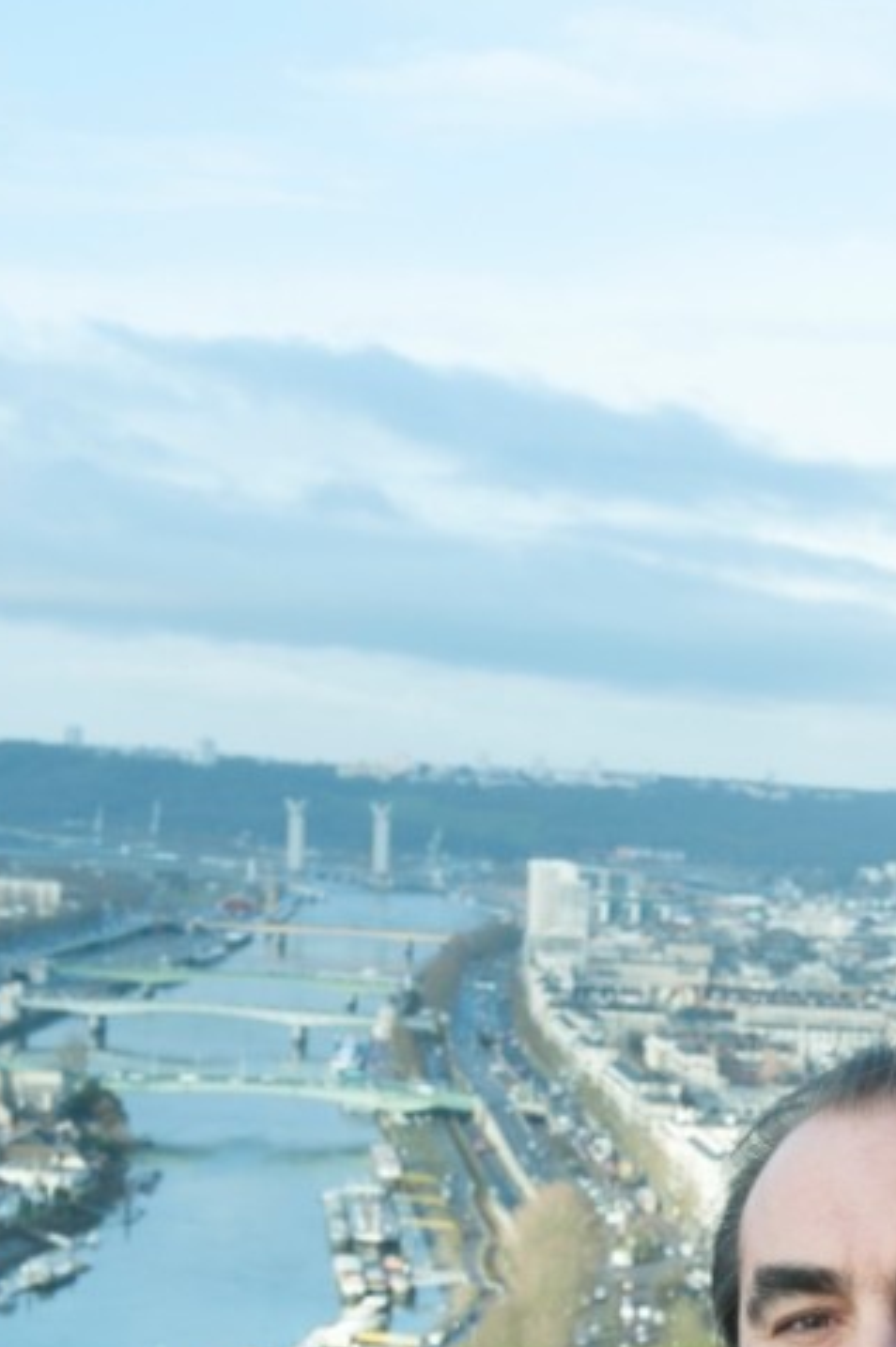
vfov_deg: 21.6
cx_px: 788
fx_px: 3365
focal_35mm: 90
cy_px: 1432
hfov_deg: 15.0
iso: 320
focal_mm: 42
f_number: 11
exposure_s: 1/125
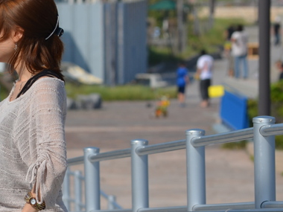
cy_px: 147
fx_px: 4916
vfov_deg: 2.5
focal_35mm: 601
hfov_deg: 3.3
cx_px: 16
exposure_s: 1/1000
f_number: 8
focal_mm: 155
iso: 180
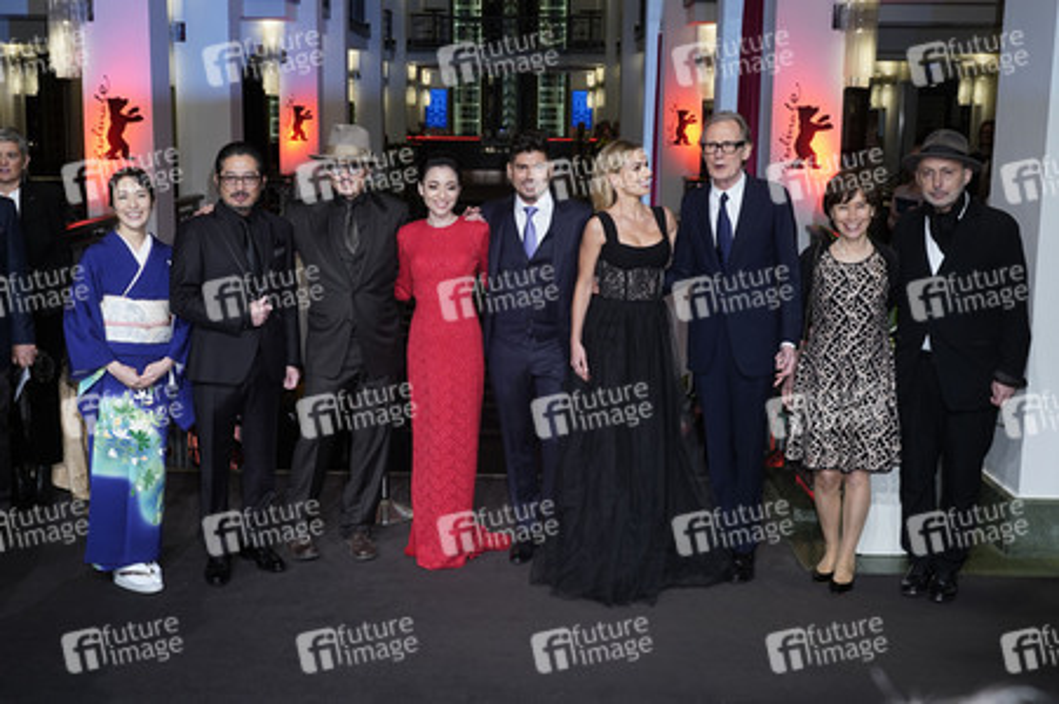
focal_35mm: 41
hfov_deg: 47.4
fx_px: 1205
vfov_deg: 32.6
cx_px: 530
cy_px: 352
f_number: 7.1
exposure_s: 1/80
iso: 1000
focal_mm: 41
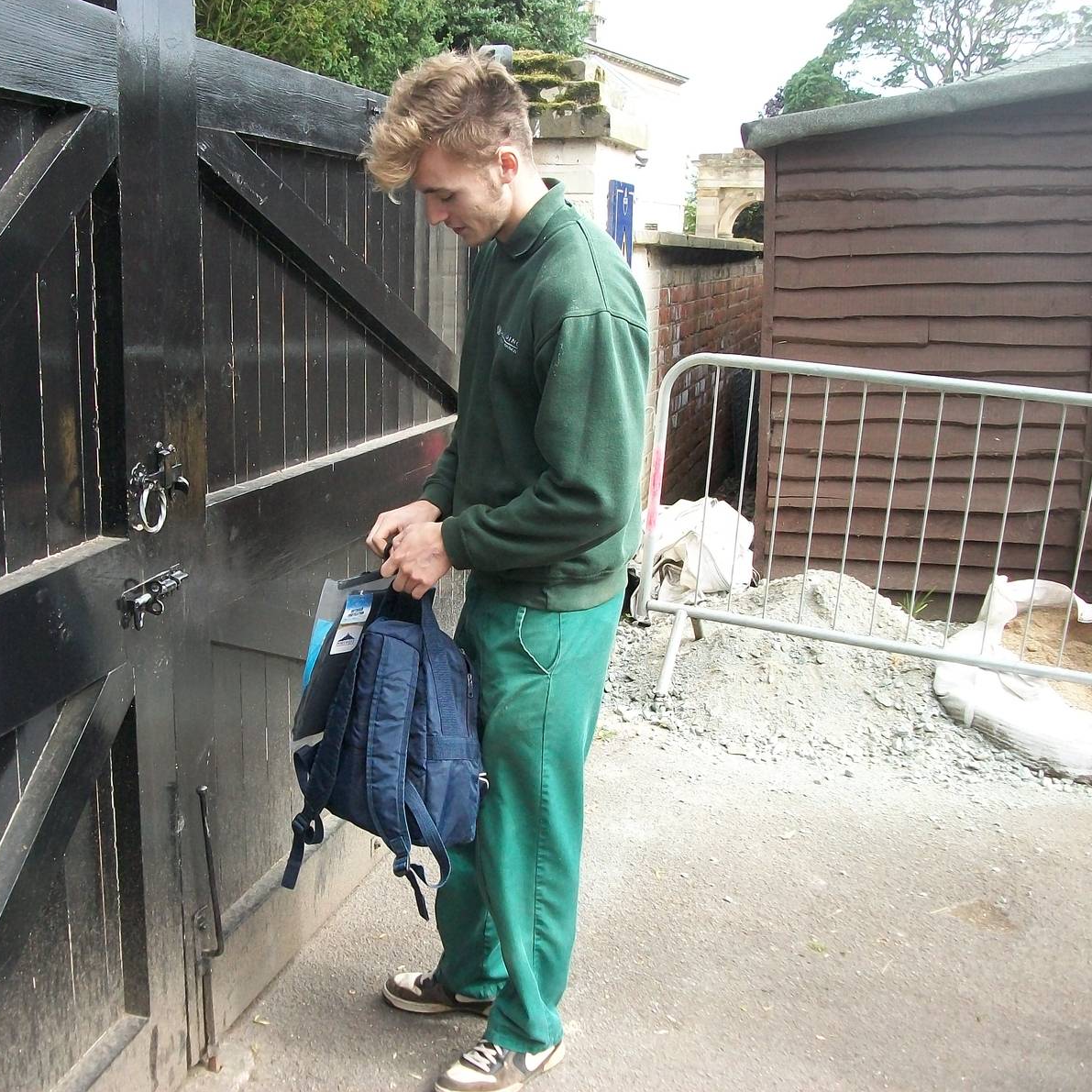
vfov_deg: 43.9
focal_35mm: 38
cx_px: 373
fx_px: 1356
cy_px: 543
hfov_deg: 43.3
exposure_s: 1/500
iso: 232
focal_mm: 5.7
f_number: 2.9
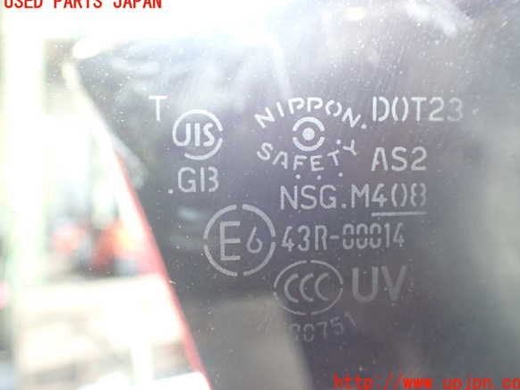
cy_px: 193
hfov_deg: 58.4
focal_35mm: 31
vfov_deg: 45.4
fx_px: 465
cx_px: 268
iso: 800
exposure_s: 1/60
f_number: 2.3
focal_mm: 5.4
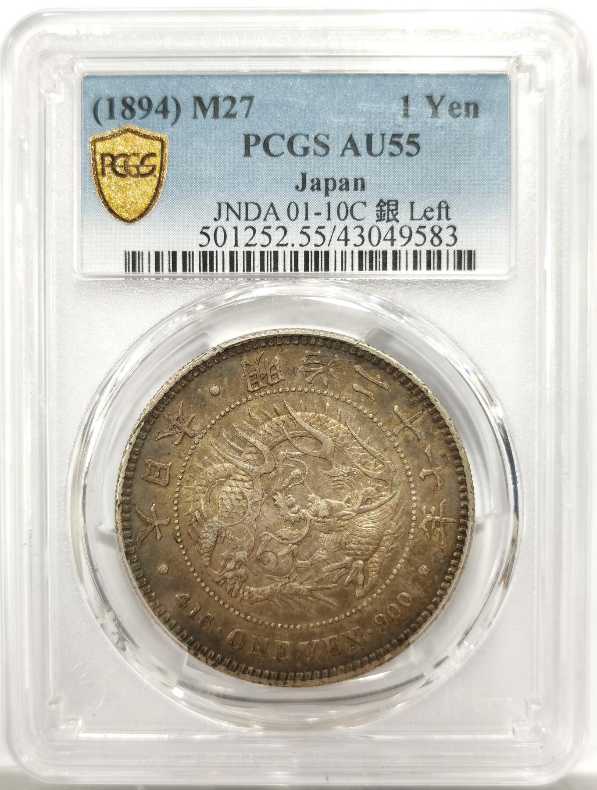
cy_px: 395
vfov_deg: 35.4
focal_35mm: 54
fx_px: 1235
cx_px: 298
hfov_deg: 27.2
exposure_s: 1/100
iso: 200
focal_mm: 5.56
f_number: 16
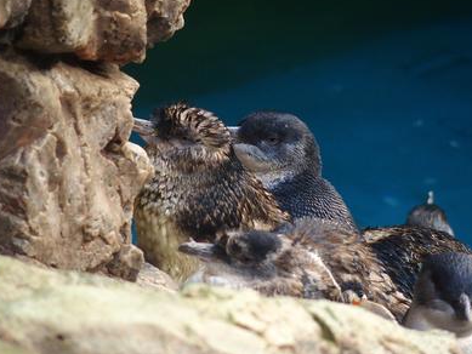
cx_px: 238
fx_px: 4733
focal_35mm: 347
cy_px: 177
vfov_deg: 4.3
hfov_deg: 5.7
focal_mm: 64.3
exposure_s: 1/125
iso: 800
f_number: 2.8
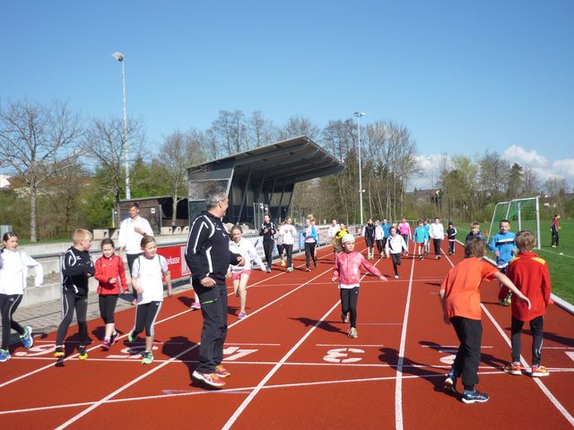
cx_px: 287
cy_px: 215
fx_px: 630
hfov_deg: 49.0
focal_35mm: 38
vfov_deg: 37.7
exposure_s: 1/160
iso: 100
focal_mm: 6.3
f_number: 8
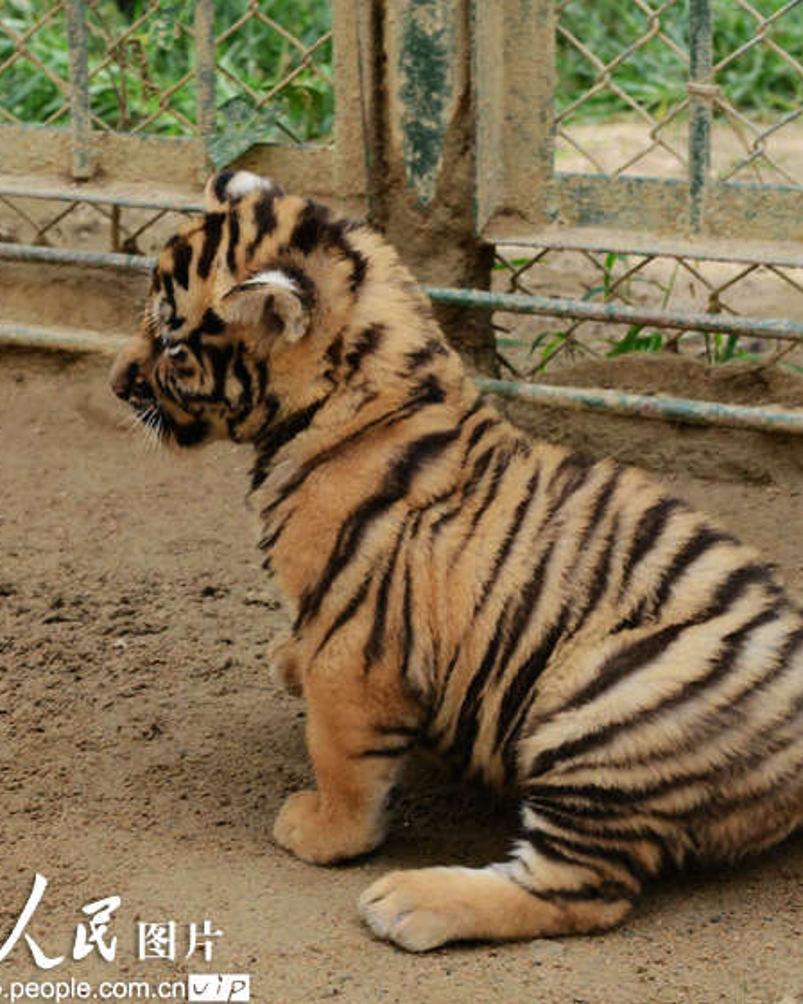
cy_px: 502
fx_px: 2792
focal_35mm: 94
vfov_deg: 20.4
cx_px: 118
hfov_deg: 16.2
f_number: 10
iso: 640
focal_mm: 66
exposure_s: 1/400
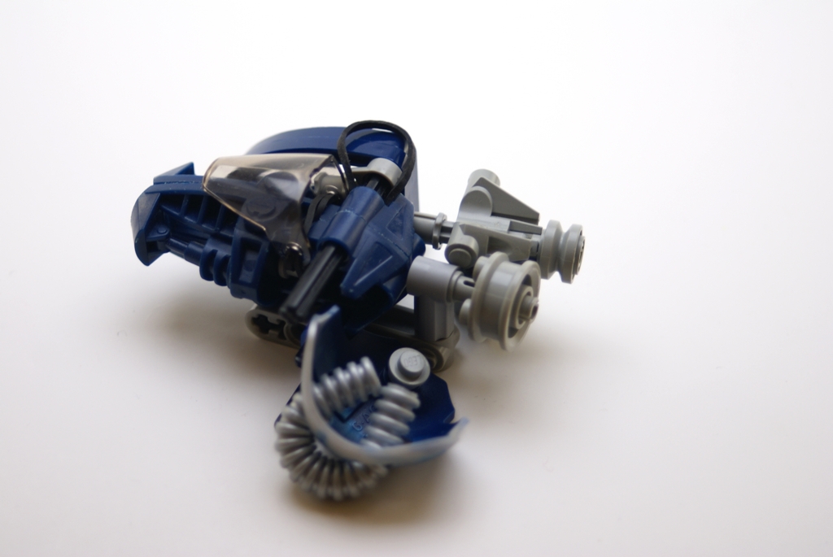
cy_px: 278
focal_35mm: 105
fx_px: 2432
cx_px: 416
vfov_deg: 13.1
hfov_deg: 19.4
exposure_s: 1/50
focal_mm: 70
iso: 100
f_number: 4
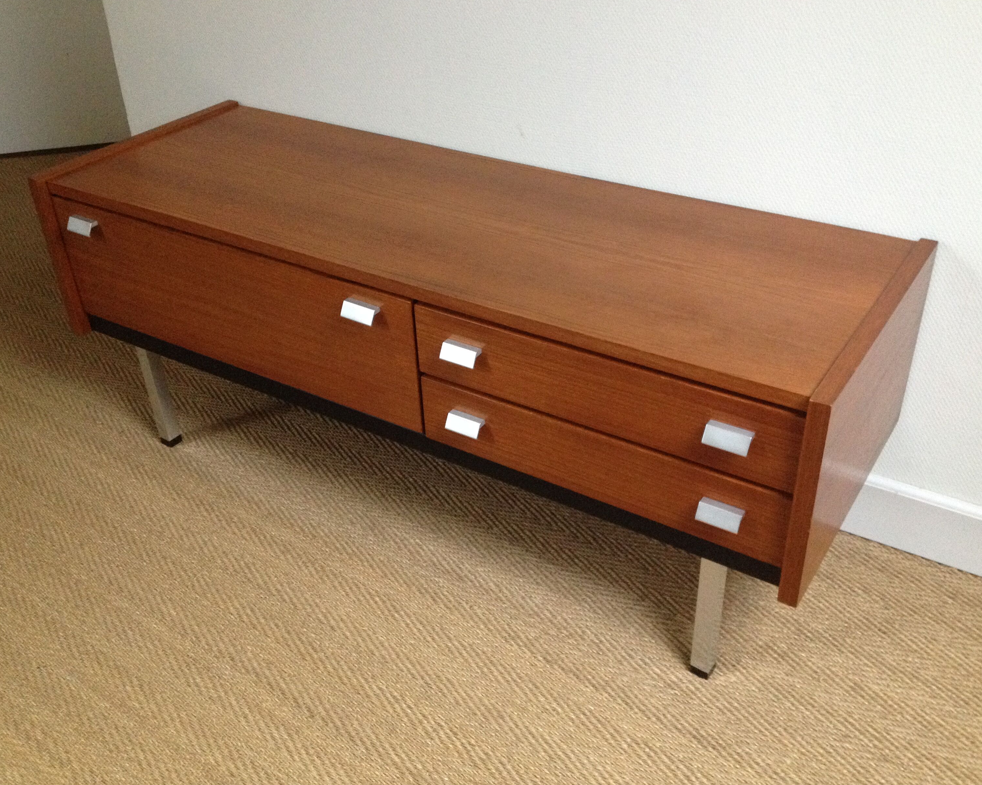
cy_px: 395
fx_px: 1075
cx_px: 503
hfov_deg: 49.1
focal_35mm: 37
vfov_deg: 40.1
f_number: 2.4
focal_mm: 4.28
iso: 320
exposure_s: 1/20
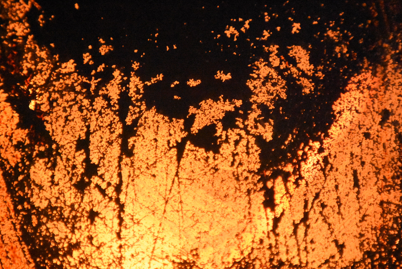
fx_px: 2872
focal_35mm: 257
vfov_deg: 5.4
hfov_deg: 8.0
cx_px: 207
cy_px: 116
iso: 12800
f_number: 5.6
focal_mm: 140
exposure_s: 1/6
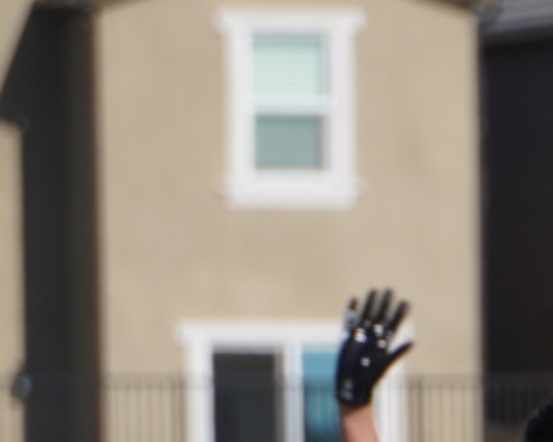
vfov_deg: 1.1
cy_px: 836
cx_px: 1214
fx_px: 24075
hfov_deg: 1.3
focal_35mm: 1472
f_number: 8
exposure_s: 1/500
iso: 100
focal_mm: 186
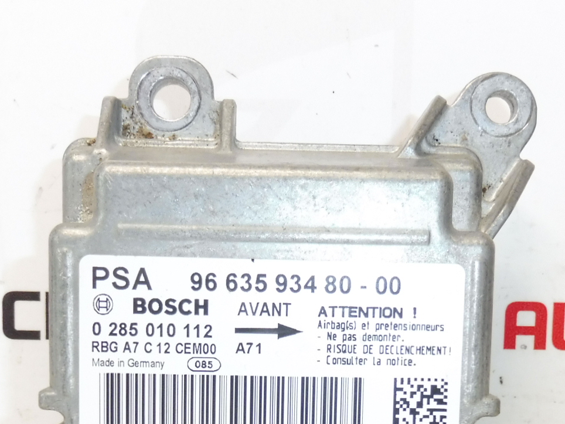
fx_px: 832
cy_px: 408
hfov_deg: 37.5
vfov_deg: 27.2
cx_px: 282
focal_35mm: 51
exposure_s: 1/80
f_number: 3.5
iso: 200
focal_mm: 4.3
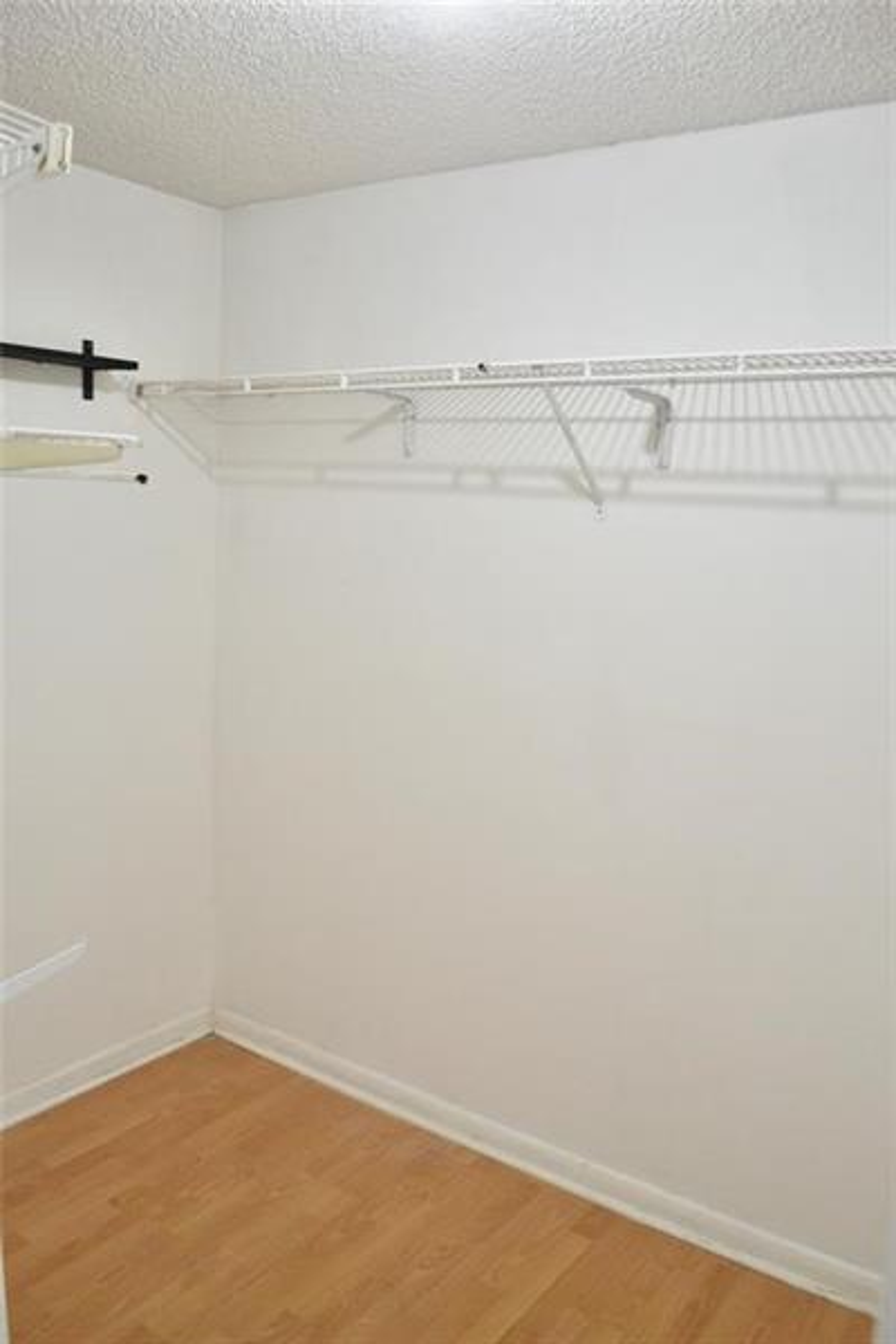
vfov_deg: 67.4
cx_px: 448
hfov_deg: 47.9
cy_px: 672
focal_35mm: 27
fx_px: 1008
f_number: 3.5
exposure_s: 1/60
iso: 450
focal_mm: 18
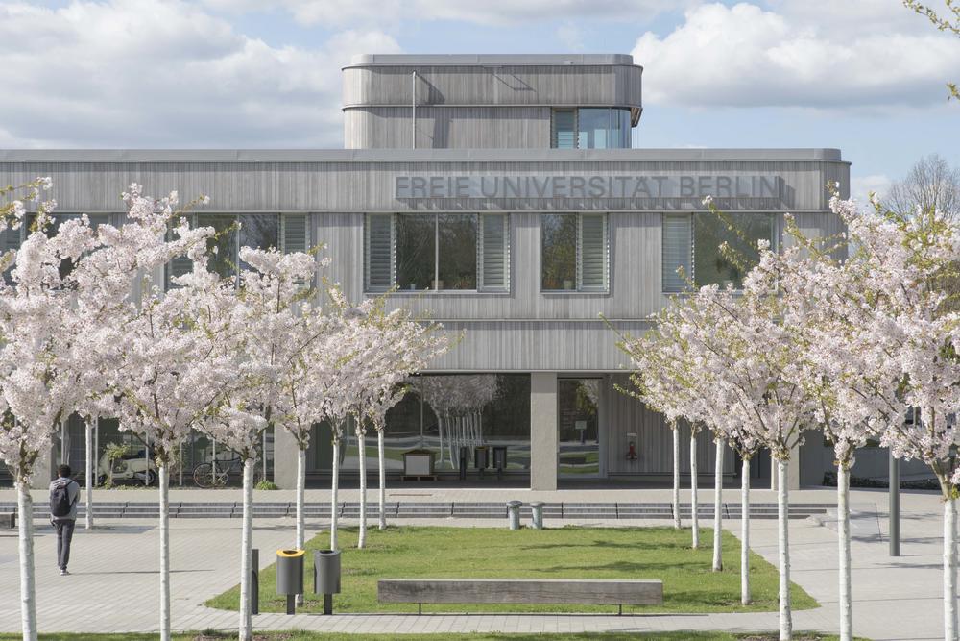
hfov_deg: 21.5
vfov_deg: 14.4
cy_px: 320
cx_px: 480
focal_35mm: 95
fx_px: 2534
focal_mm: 95
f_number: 13
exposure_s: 1/160
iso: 100
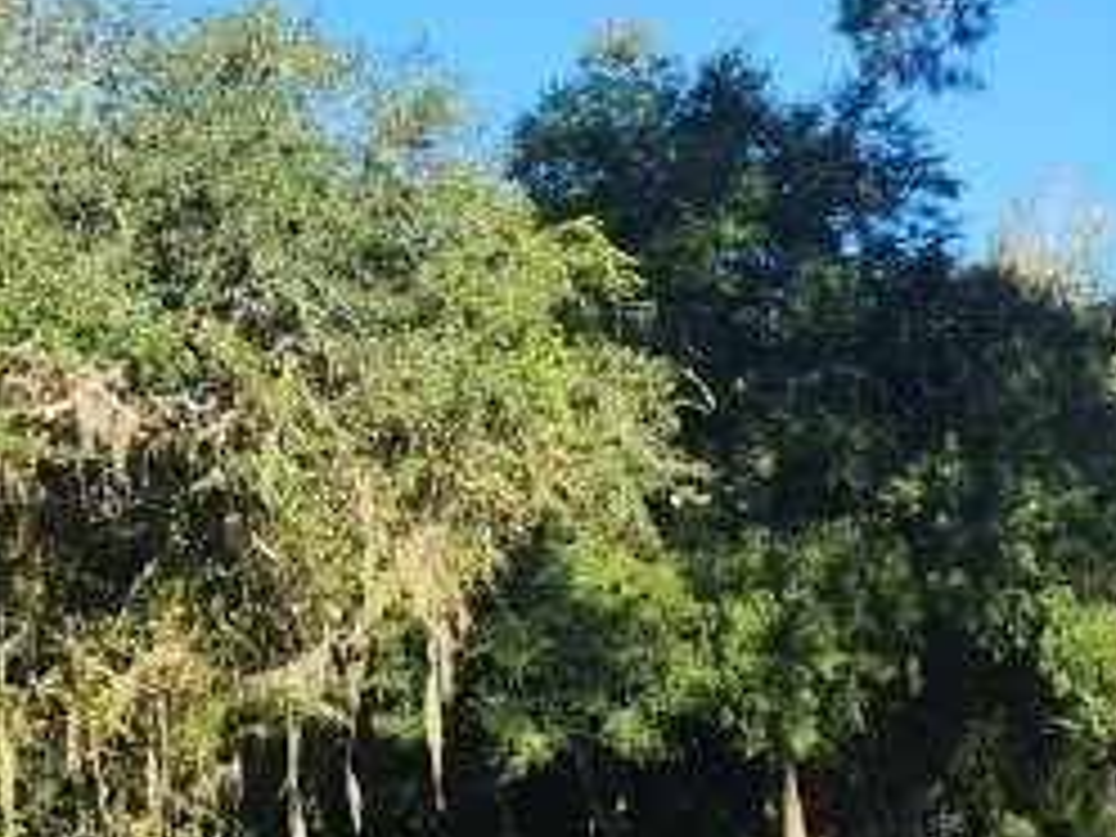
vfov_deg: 15.4
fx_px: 3063
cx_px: -81
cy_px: 738
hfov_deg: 19.8
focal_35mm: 95
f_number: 1.8
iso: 25
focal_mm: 5.54
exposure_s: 1/604
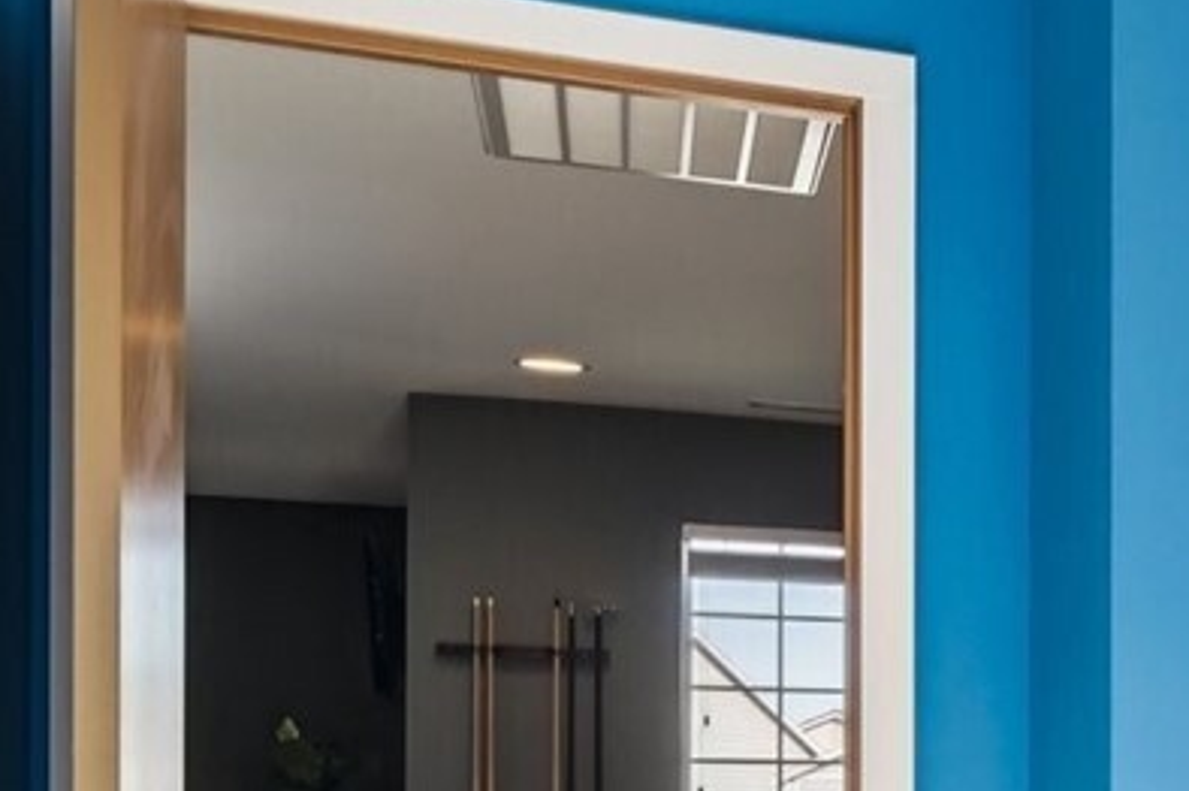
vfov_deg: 18.9
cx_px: 2147
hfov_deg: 20.5
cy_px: 868
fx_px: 2277
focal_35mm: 69
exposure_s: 1/80
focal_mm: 16
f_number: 8
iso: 1600
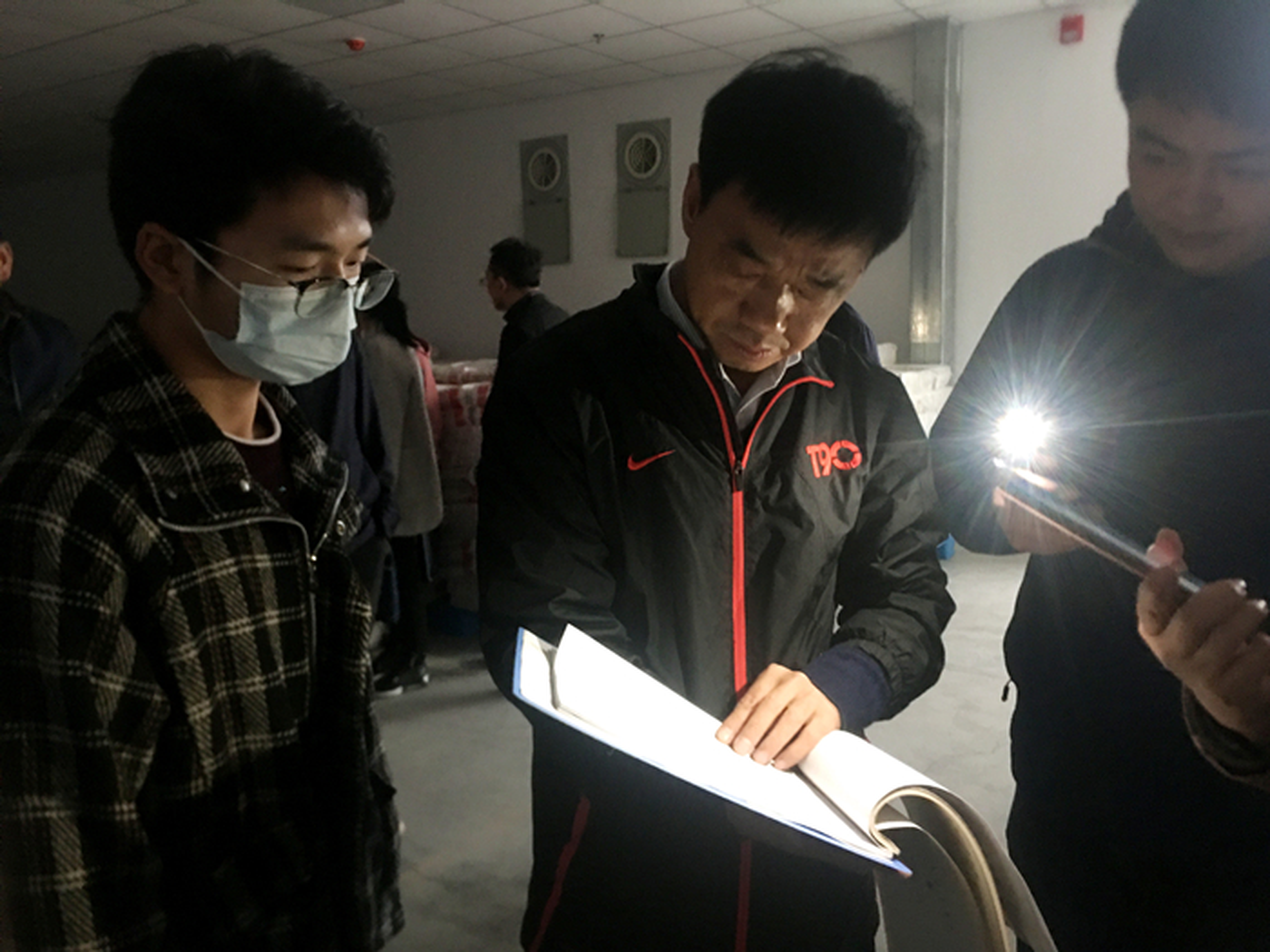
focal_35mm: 29
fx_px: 1064
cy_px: 476
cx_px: 635
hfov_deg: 61.7
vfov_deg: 48.2
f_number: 2.2
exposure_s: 1/8
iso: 160
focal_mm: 4.15
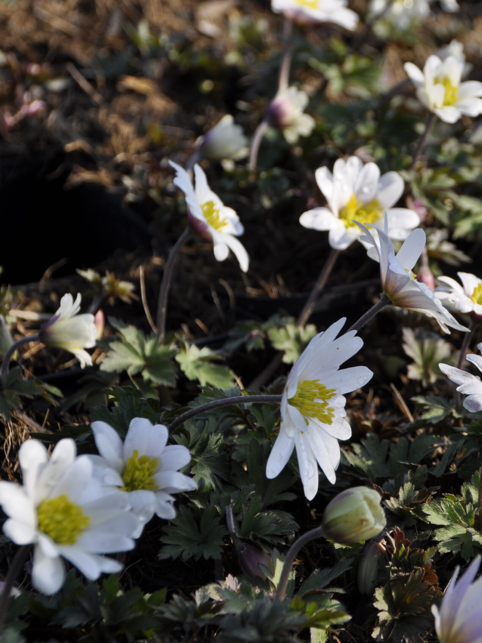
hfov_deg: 7.9
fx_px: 3472
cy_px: 321
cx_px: 419
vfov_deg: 10.6
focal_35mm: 187
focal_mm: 86
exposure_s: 1/320
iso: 200
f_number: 9
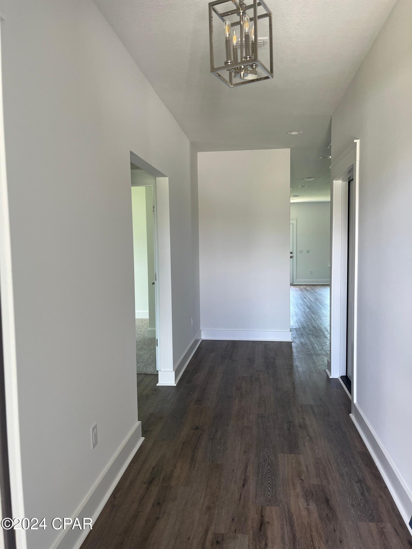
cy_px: 274
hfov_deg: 53.1
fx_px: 413
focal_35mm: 26
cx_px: 206
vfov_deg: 67.3
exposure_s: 1/121
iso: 80
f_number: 1.6
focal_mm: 5.1
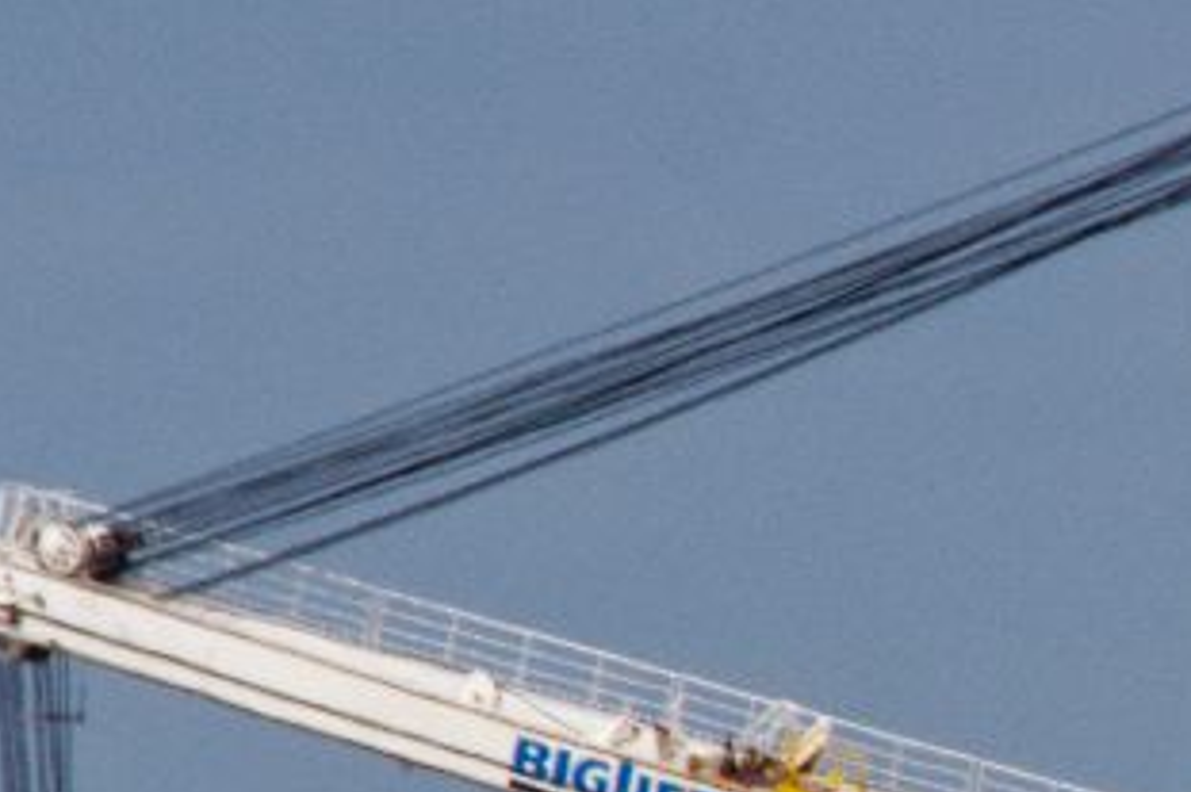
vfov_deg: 0.5
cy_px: 761
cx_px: 2895
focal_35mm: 2661
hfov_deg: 0.8
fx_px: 87984
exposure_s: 1/640
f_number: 11
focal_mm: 230
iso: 400
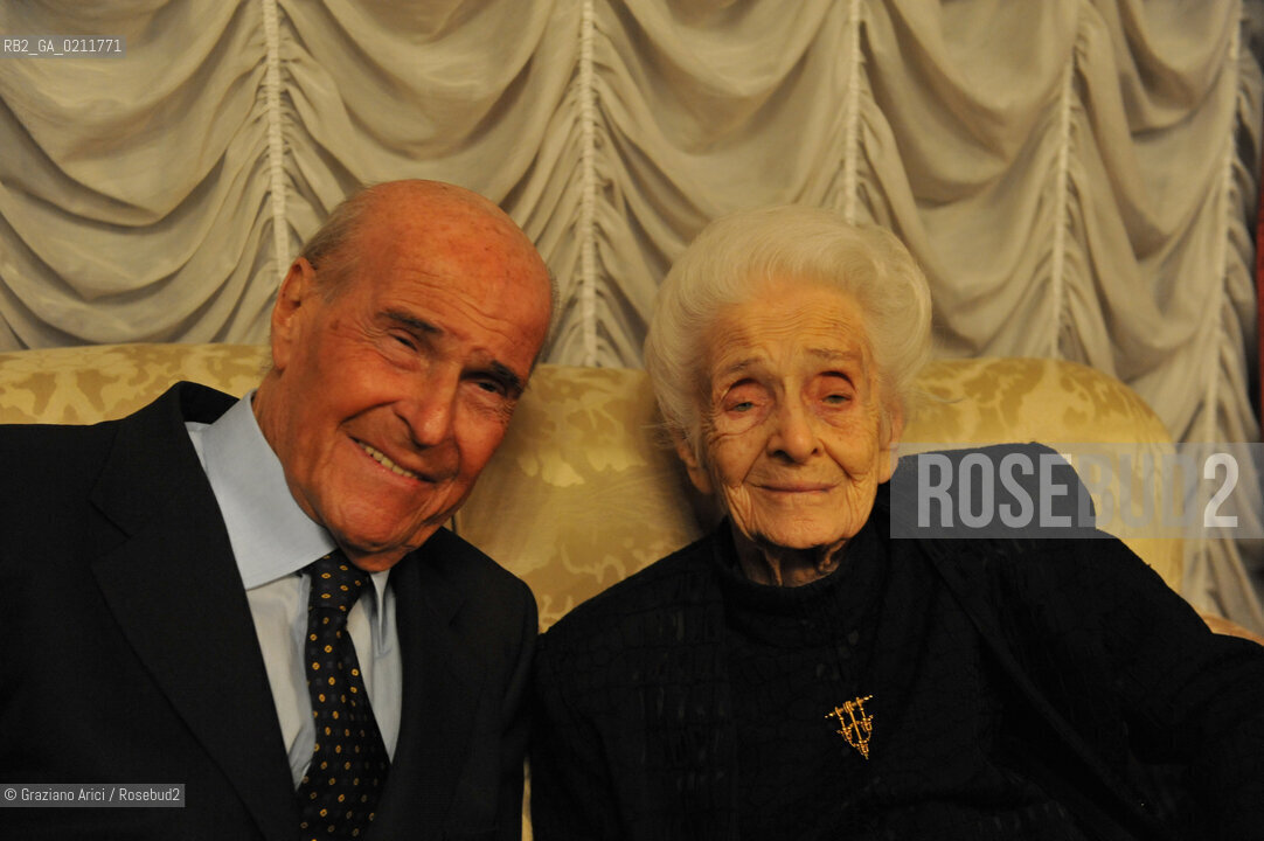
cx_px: 632
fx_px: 2035
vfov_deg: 23.4
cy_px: 420
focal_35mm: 58
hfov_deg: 34.5
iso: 3200
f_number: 3.2
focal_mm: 58
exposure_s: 1/60
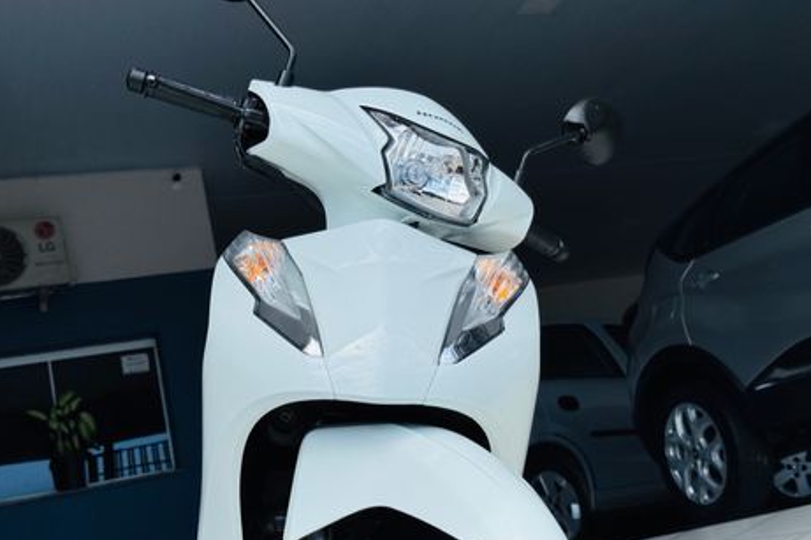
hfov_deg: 38.9
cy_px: 255
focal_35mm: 51
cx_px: 406
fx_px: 1148
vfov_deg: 26.5
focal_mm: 6.76
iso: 64
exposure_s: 1/4310
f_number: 1.78
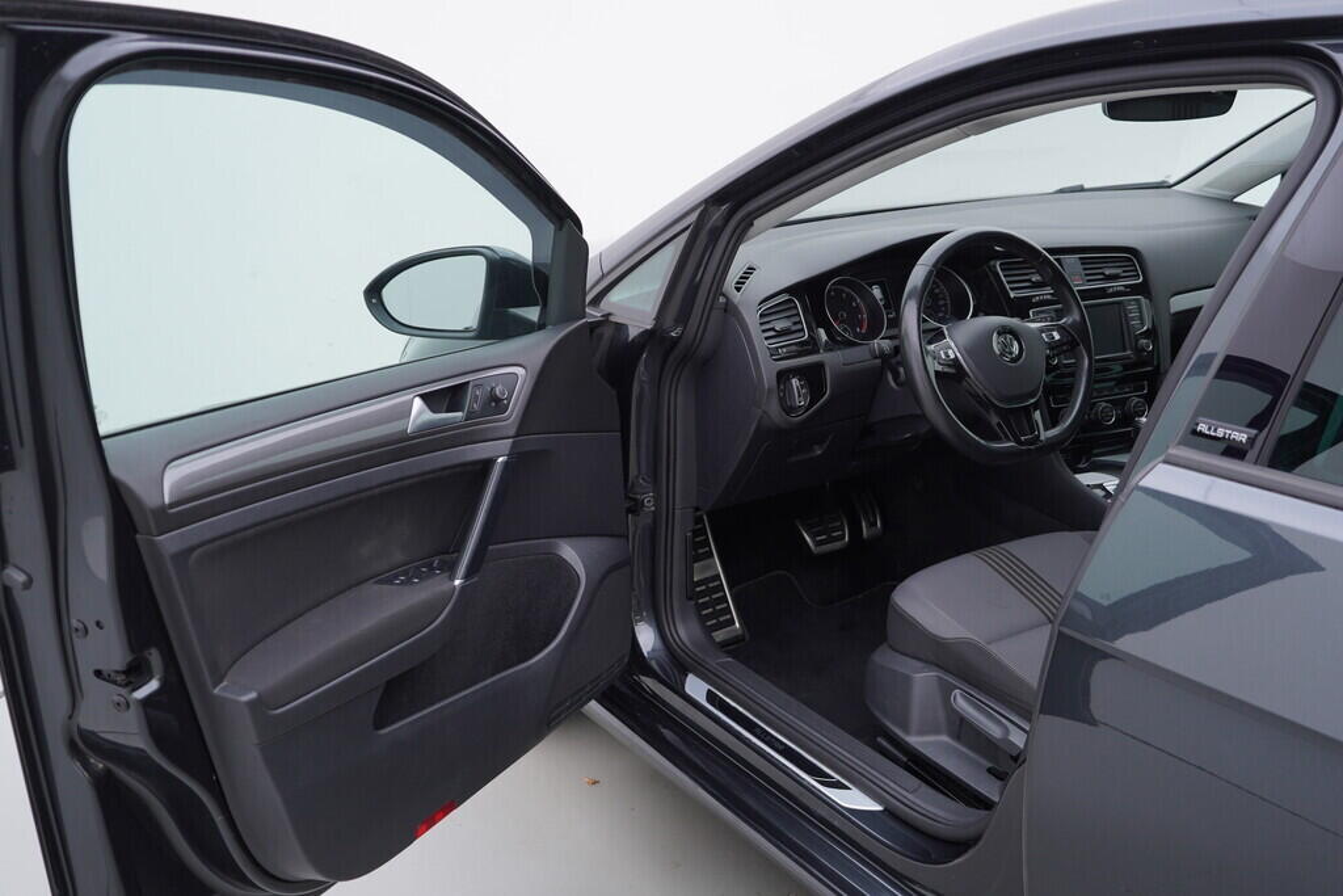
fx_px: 1343
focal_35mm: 36
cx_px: 672
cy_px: 448
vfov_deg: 36.9
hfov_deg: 53.1
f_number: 3.5
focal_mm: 24
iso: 125
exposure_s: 1/60
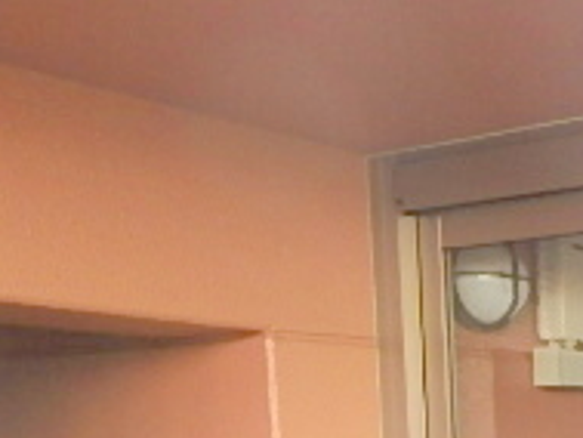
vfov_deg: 18.1
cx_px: 836
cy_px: 688
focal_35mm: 71
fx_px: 1197
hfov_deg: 23.0
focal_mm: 3.7
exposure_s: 1/60
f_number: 3.5
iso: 160
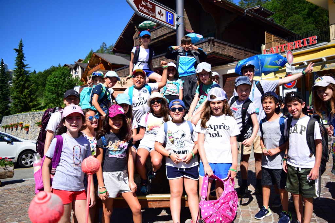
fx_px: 251
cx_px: 168
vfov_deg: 47.9
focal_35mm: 27
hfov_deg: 67.4
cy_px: 112
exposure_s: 1/4000
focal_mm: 18
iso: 360
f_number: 3.5
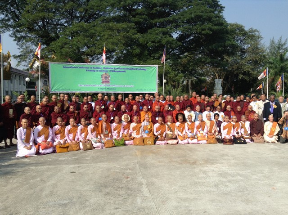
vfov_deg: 42.8
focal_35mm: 33
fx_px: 274
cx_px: 144
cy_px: 108
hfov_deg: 55.4
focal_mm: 3.3
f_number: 2.4
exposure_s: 1/1073
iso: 32
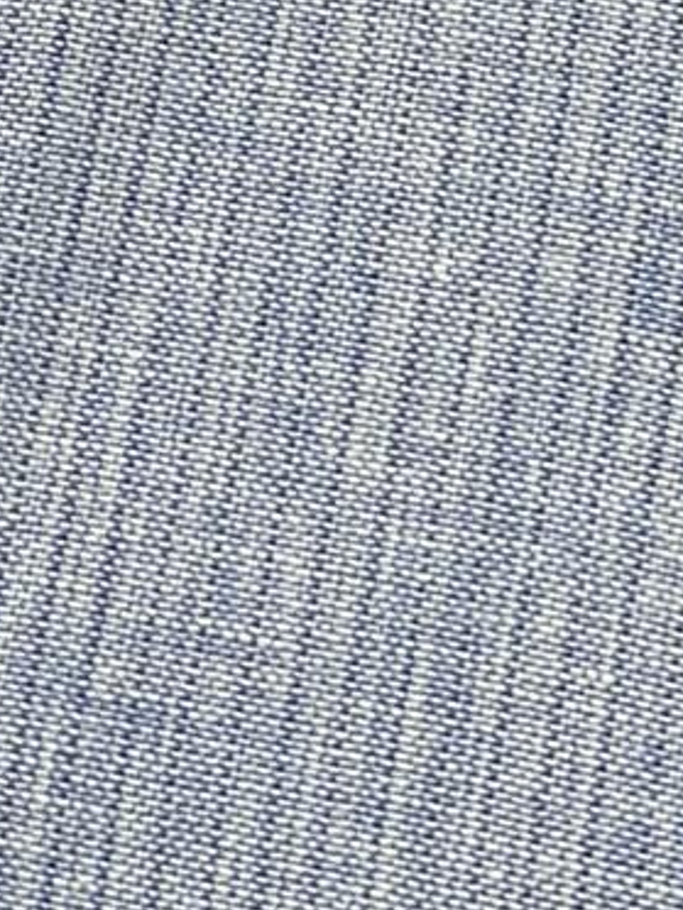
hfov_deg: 5.2
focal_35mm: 286
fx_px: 7524
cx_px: 42
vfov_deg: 6.6
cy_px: -1106
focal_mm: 6
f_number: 2
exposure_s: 1/100
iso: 25
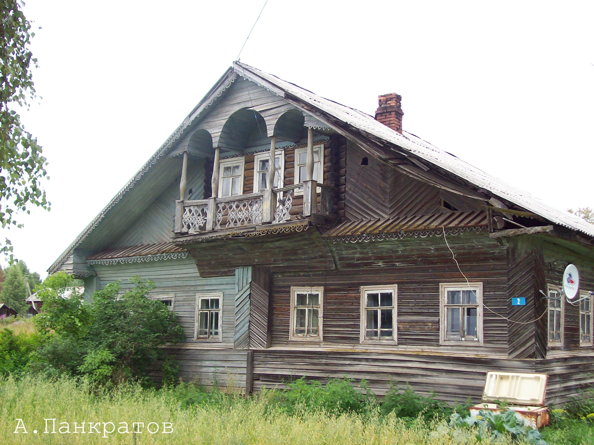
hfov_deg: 42.1
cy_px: 222
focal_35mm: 45
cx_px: 297
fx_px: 772
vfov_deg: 32.2
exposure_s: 1/169
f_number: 3
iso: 80
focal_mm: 7.6
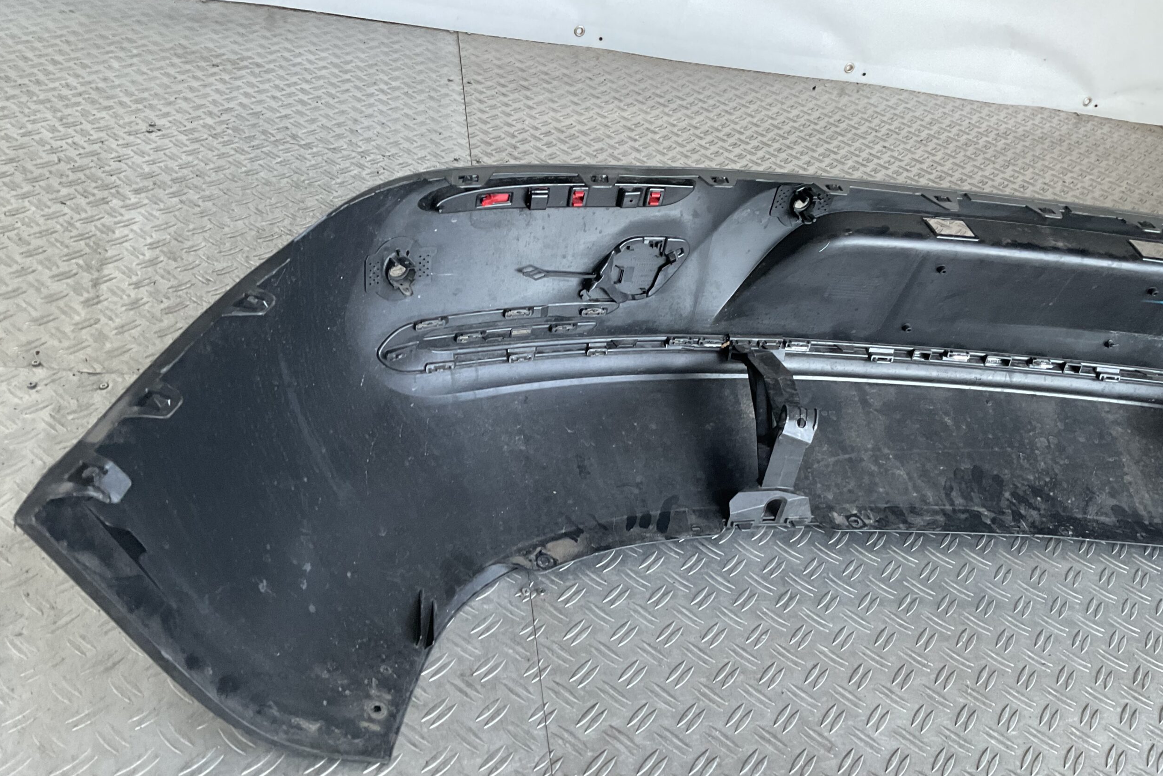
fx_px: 1001
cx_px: 585
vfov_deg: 42.3
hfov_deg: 60.3
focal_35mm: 31
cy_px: 436
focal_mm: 3
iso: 160
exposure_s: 1/50
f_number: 1.8
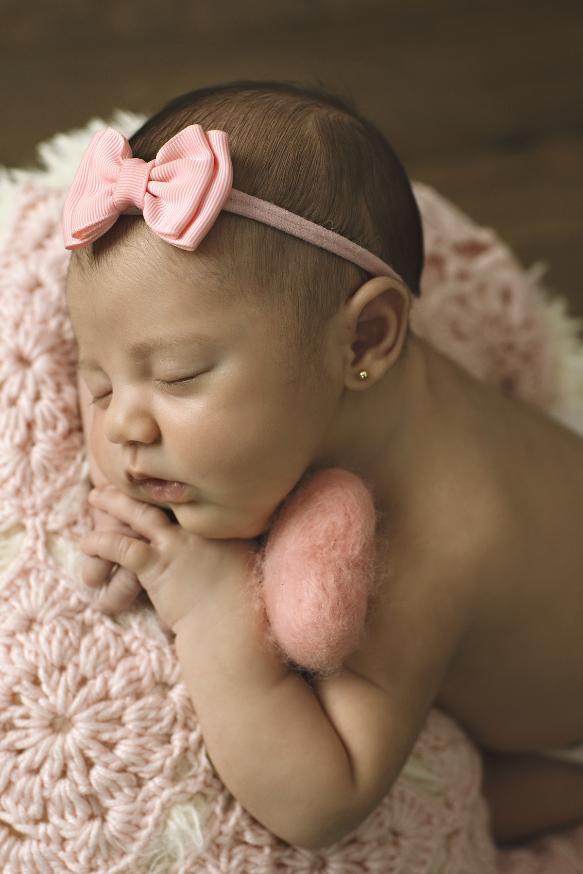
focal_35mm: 52
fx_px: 1275
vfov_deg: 37.9
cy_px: 437
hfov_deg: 25.8
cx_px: 292
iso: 400
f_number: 3.2
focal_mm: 35
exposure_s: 1/200
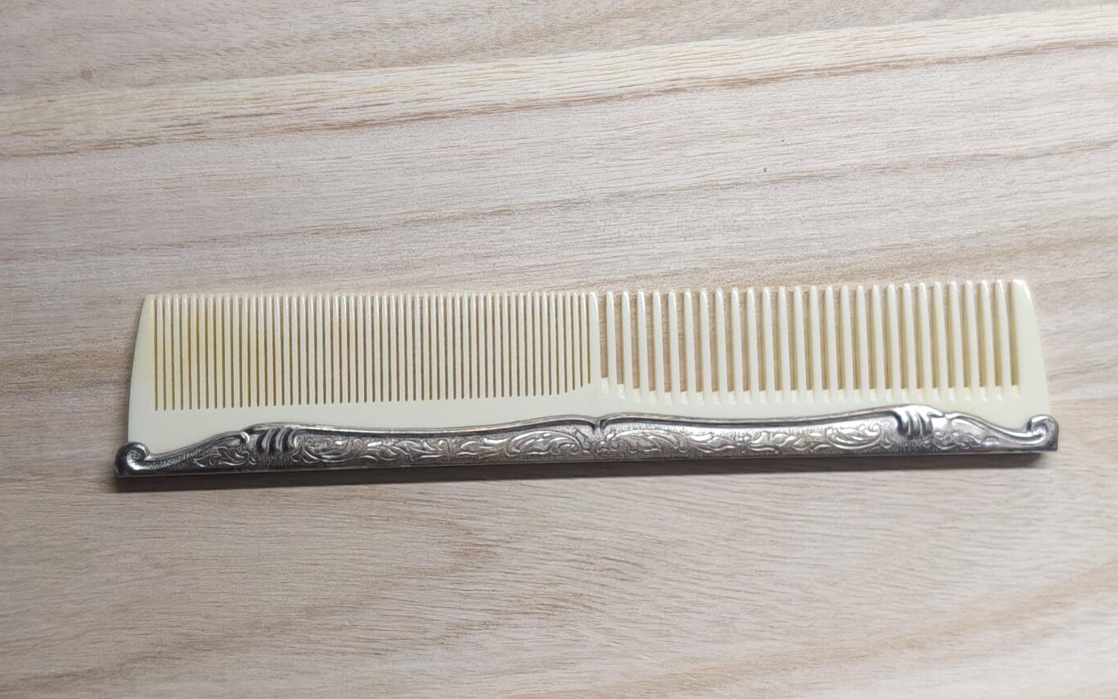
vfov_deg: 23.5
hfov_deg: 36.9
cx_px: 565
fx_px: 1676
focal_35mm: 55
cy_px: 419
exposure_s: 1/100
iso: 1024
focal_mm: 4.84
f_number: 1.88
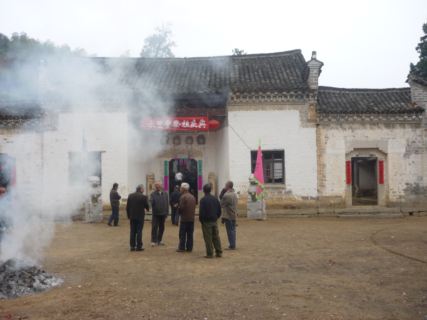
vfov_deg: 42.9
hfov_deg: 55.4
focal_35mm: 33
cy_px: 160
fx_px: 407
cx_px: 214
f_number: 2.8
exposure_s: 1/160
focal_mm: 5.5
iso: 100
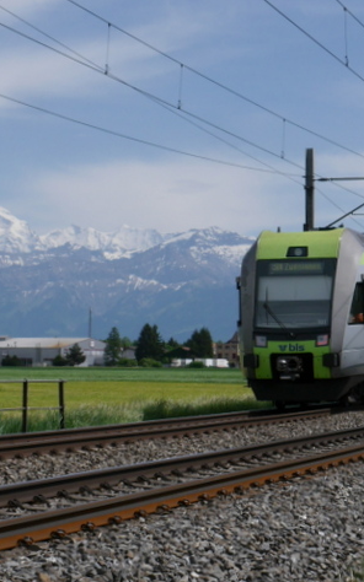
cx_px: 218
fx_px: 1874
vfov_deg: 17.7
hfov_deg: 11.1
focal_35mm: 118
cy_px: 250
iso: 160
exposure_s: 1/500
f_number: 10
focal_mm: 24
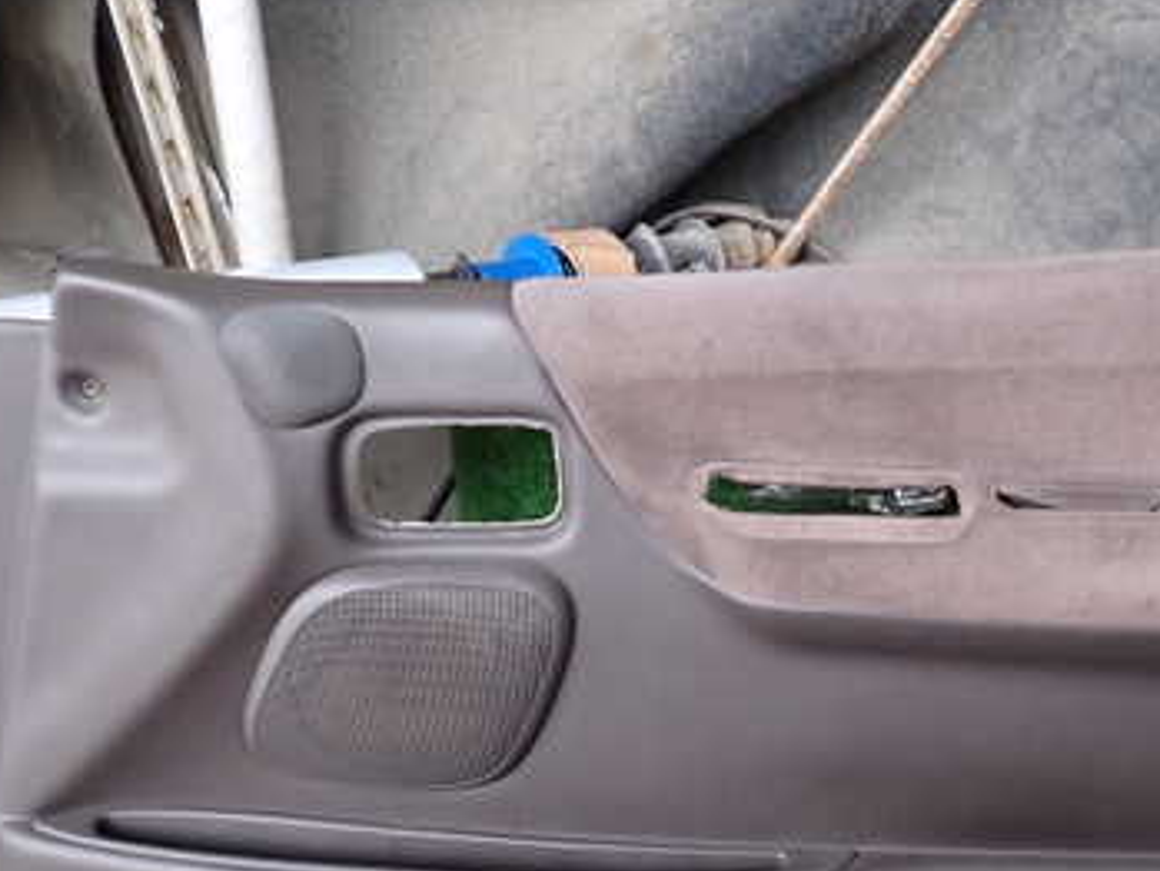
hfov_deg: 43.1
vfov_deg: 33.6
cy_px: 462
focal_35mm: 43
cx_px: 788
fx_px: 1441
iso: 200
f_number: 2
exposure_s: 1/50
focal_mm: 4.5
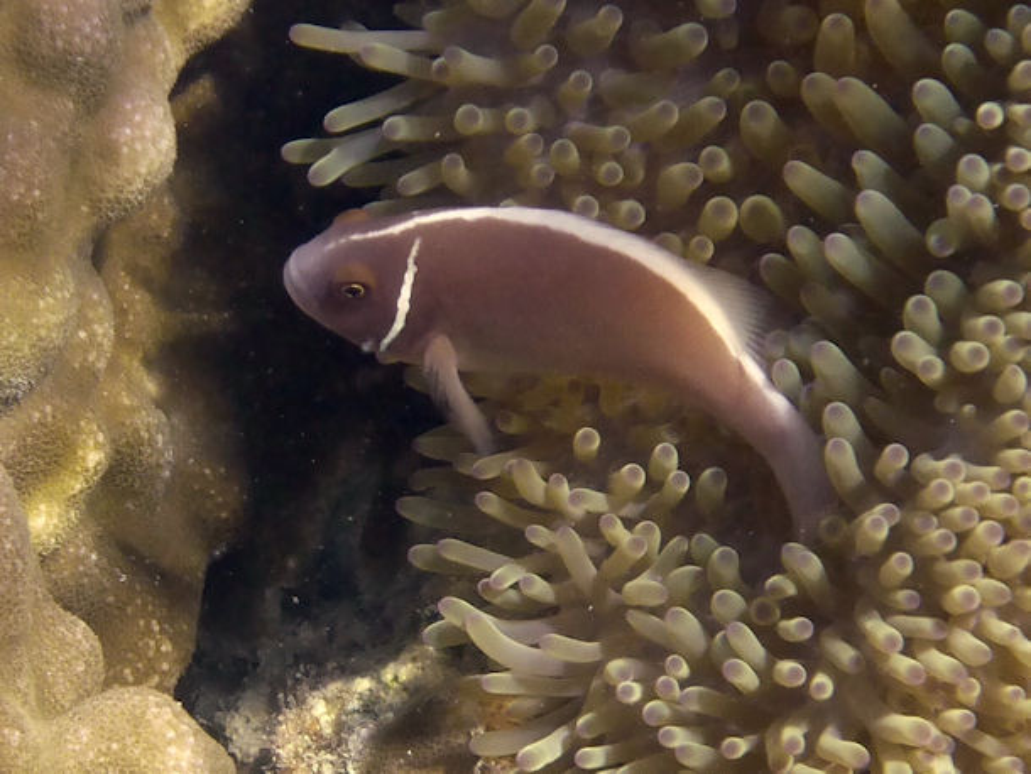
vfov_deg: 9.2
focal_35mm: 162
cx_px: 516
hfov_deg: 12.2
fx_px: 4827
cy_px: 387
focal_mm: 22.8
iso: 250
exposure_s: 1/125
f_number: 5.9
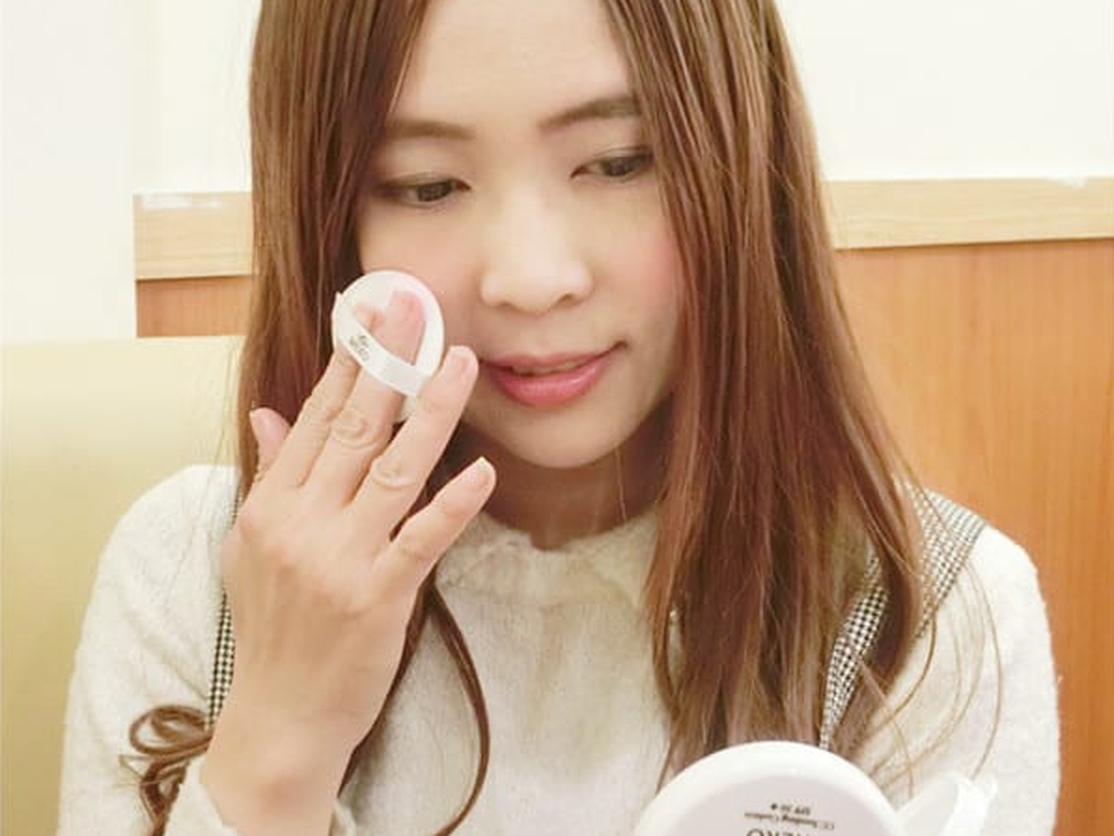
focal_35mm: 67
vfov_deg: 21.9
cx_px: 558
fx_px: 2157
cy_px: 425
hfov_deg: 29.0
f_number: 4.3
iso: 800
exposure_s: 1/30
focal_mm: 9.16
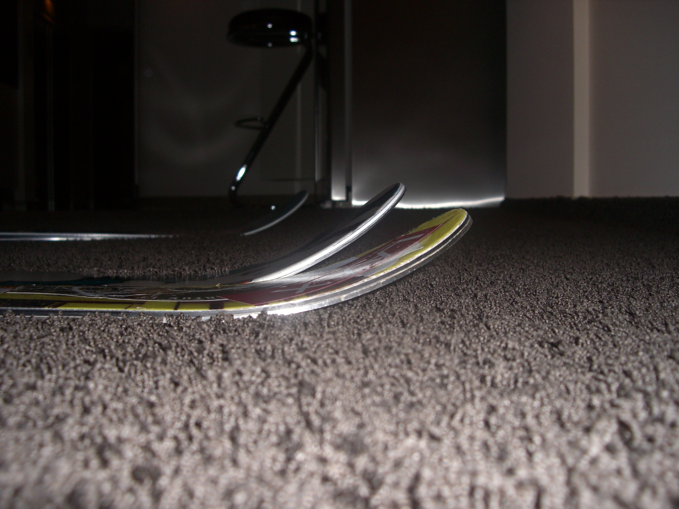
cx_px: 340
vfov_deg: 37.7
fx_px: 745
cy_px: 254
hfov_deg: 49.0
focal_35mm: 38
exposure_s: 1/60
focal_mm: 7.9
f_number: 2.8
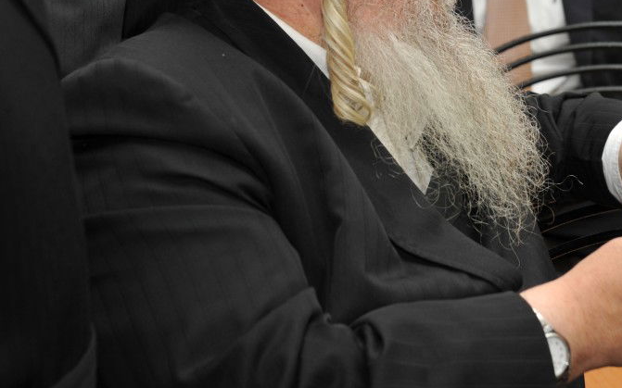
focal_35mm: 82
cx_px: 415
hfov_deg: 25.1
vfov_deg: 15.7
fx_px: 1390
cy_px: 25
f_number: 5
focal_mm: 45
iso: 400
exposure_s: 1/160
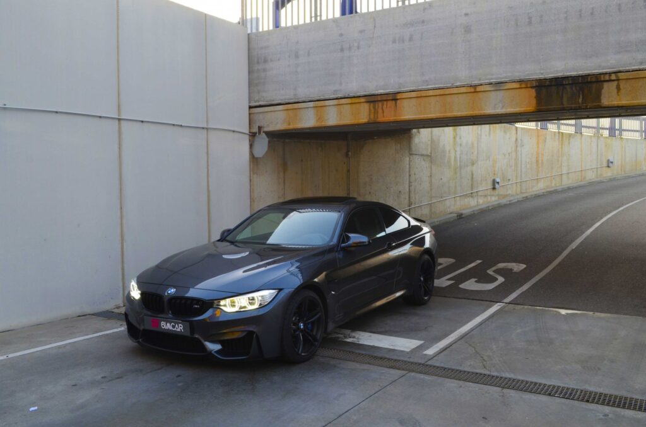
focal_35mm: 33
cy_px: 214
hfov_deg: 57.3
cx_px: 323
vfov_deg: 39.8
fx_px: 591
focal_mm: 22
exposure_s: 1/40
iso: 400
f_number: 9
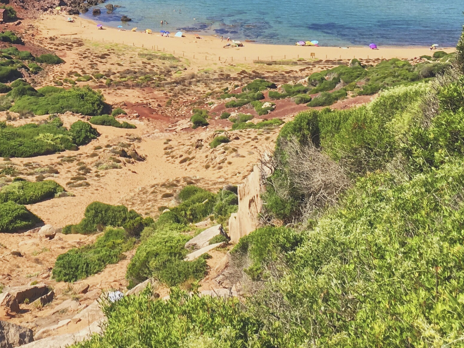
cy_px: -20
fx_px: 1005
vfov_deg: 19.0
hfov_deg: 25.2
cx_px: 44
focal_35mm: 75
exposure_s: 1/1166
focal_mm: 4.15
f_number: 2.2
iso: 25
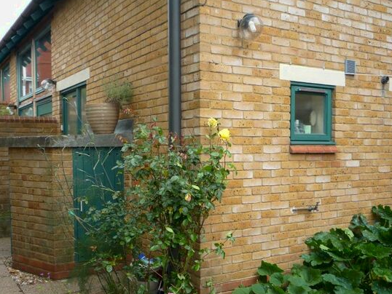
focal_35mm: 39
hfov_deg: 47.8
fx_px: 442
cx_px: 184
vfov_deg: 36.7
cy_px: 172
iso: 100
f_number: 3.5
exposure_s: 1/100
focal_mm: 5.2
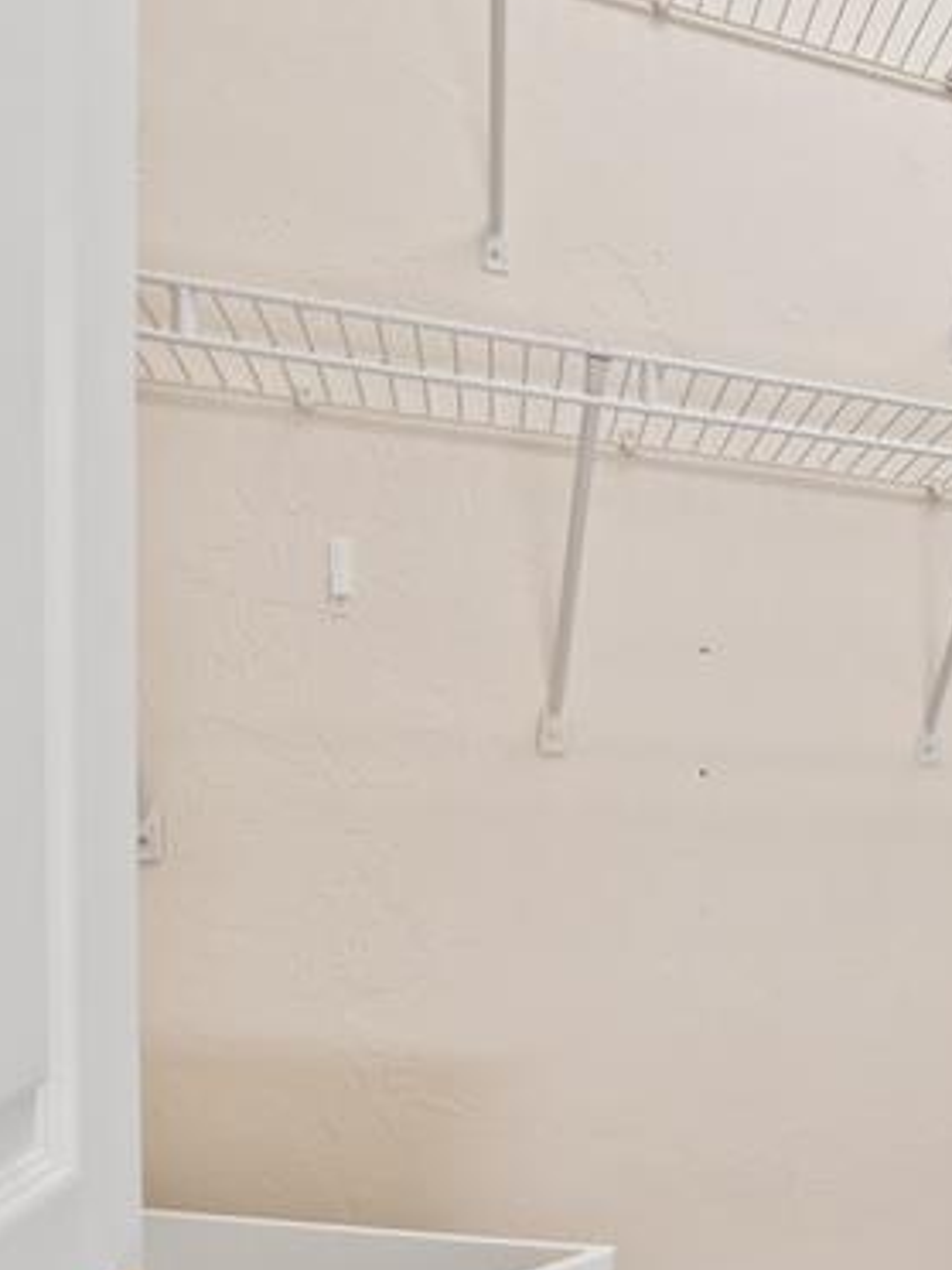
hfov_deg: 27.0
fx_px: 1357
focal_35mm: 37
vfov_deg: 49.4
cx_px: 1437
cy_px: 833
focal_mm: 14
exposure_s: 1/40
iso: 800
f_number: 7.1
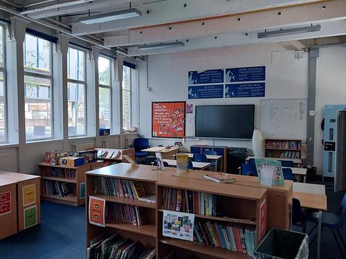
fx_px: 260
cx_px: 173
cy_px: 130
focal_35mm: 26
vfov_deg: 53.1
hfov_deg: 67.3
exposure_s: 1/60
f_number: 1.8
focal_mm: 4
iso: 320
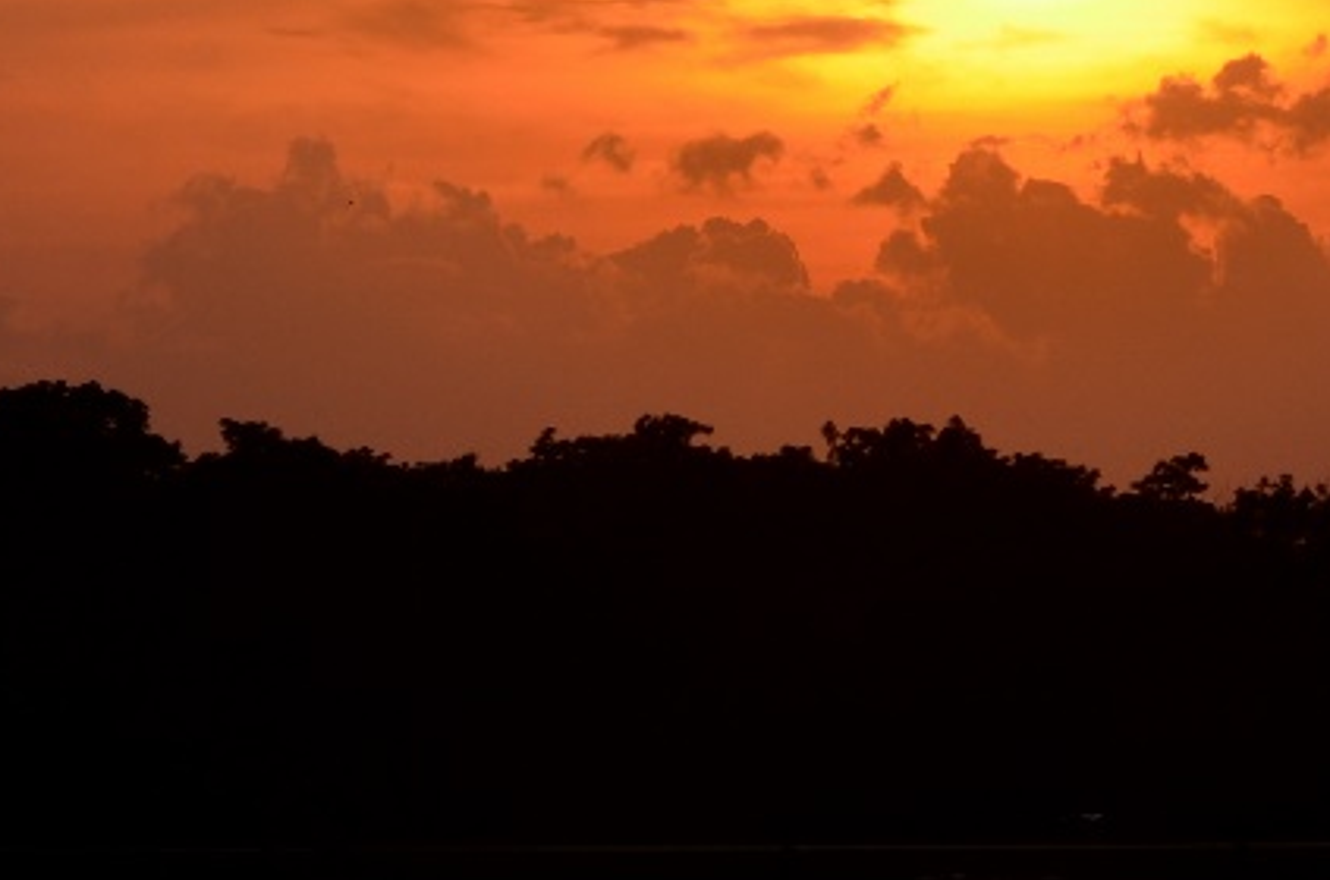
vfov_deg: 2.4
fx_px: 20937
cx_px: 412
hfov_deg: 3.6
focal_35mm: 568
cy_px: 743
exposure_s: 1/1000
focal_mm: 100
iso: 125
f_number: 8
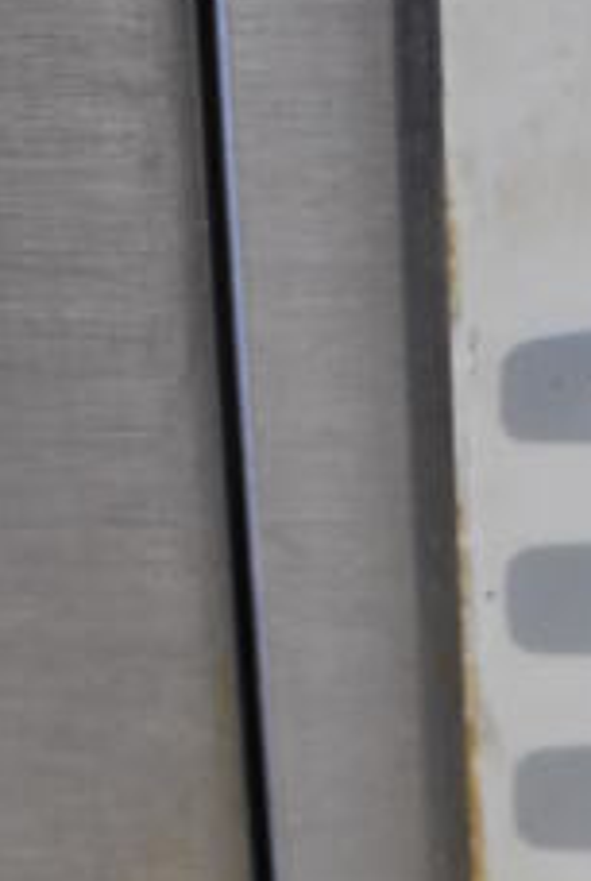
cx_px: 1016
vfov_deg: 16.6
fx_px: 2941
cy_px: 933
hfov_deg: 10.8
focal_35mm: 120
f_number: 4
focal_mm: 20
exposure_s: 1/60
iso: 1600
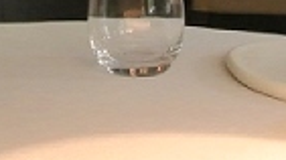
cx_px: -110
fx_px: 1265
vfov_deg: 7.0
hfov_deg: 12.4
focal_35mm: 167
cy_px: -146
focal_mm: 10.7
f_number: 3.5
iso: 800
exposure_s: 1/50
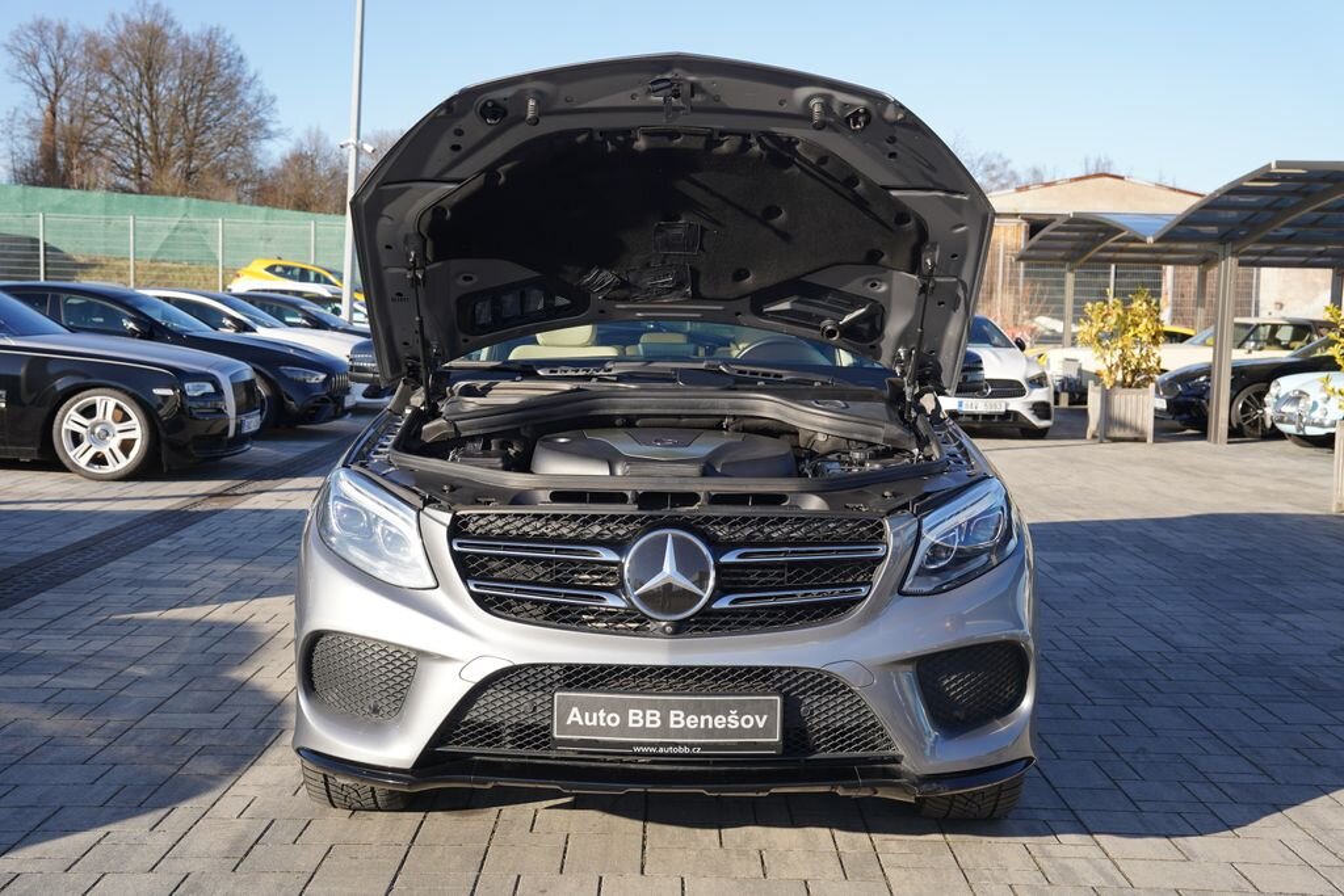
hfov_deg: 47.4
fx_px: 1531
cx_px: 672
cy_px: 448
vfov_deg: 32.6
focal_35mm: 41
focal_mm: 41
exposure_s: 1/200
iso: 100
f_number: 5.6
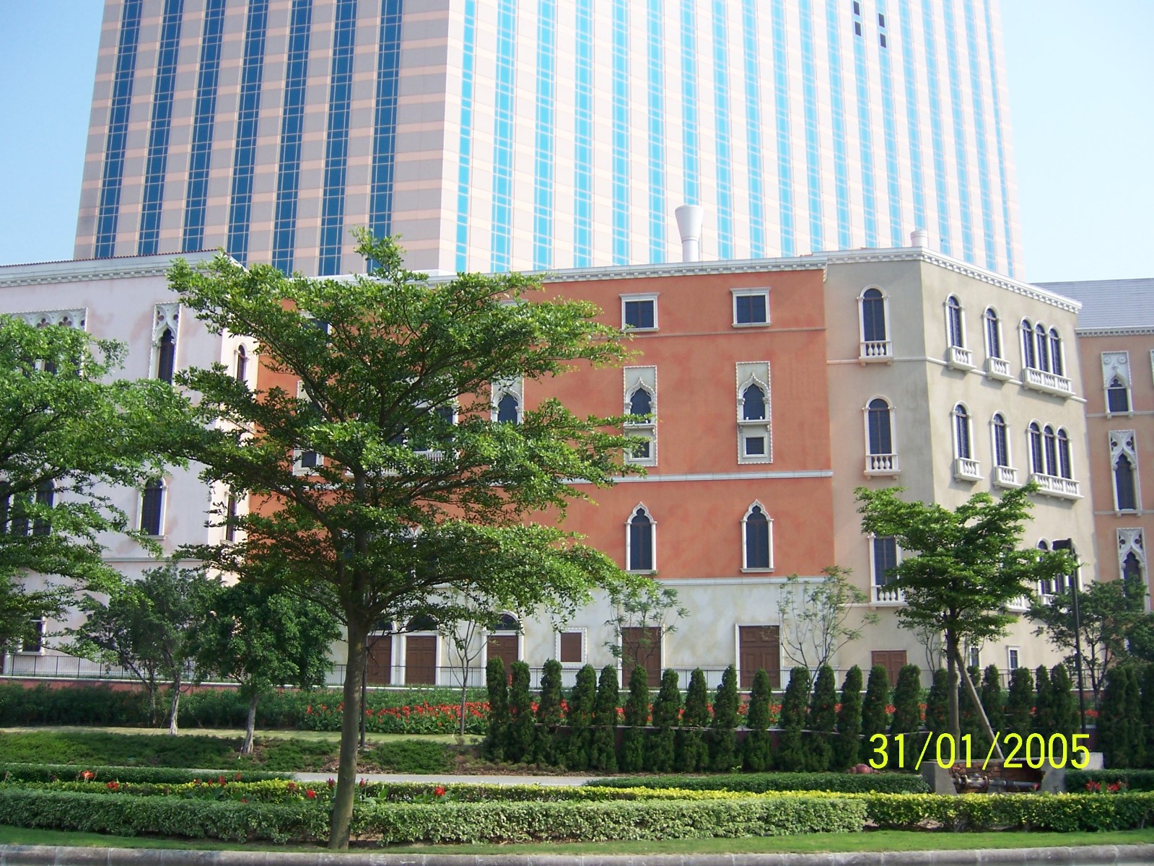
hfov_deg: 51.3
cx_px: 577
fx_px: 1200
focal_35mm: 36
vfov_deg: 39.7
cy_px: 433
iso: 80
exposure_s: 1/800
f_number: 2.8
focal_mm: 6.2
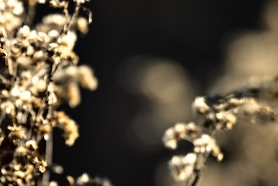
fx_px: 3961
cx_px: -117
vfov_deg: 2.7
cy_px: 50
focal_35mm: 513
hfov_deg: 4.0
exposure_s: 1/640
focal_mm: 155
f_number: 3.5
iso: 400
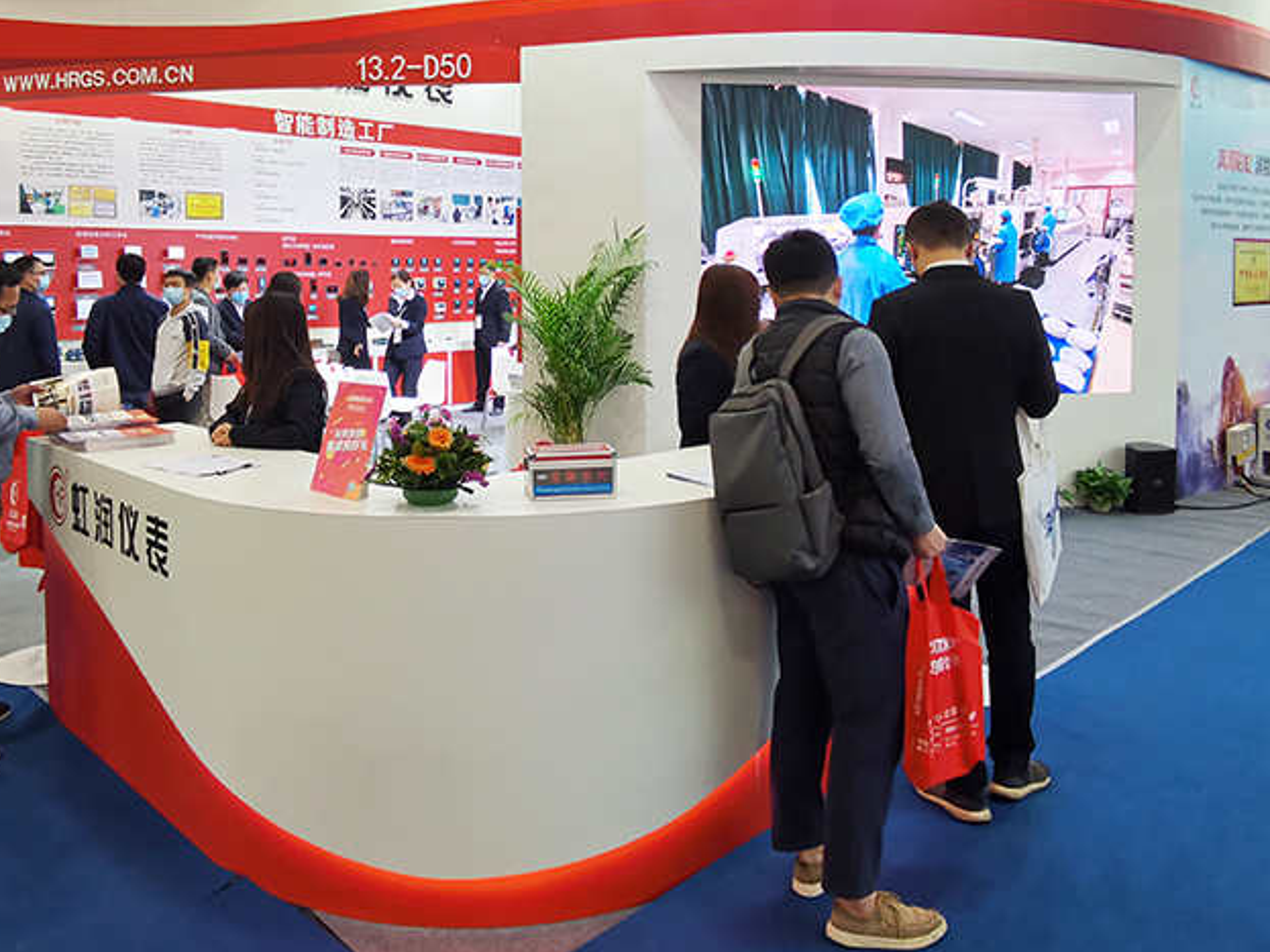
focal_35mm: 39
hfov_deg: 46.9
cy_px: 405
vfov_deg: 36.7
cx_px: 395
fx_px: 1431
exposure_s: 1/113
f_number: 1.6
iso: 50
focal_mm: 5.56
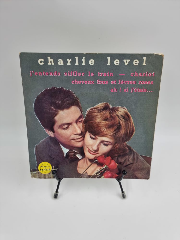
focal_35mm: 24
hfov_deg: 56.8
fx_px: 166
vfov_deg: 71.6
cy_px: 120
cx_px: 90
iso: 50
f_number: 1.8
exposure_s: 1/100
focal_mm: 6.7
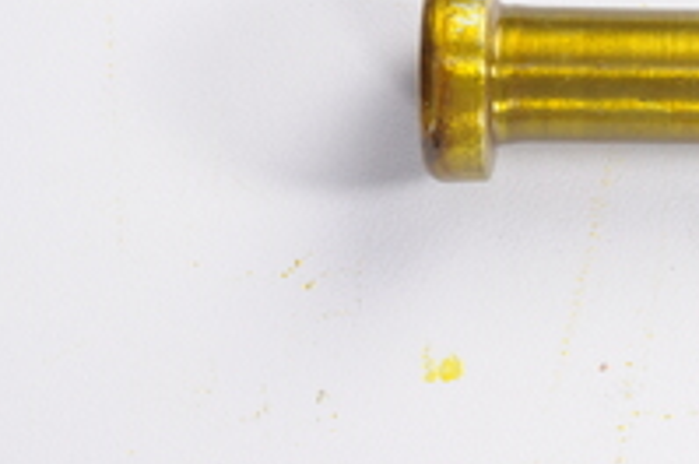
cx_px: 724
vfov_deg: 7.3
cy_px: 109
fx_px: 3644
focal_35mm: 188
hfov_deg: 10.8
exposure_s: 1/125
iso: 200
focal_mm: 50
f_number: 10
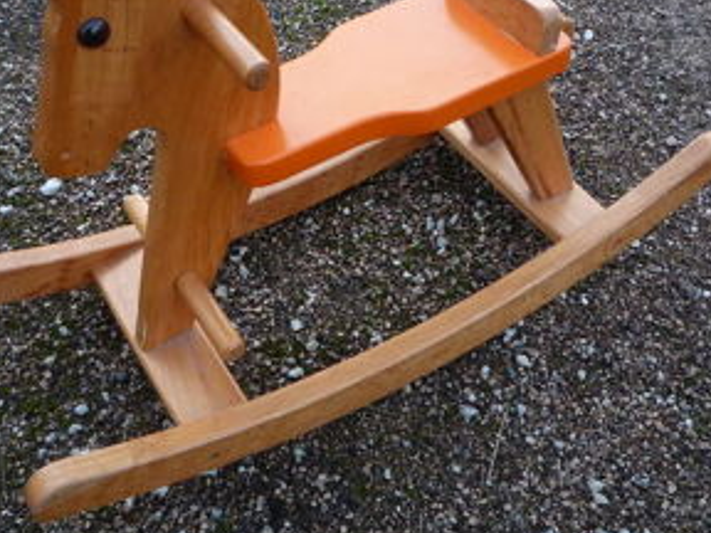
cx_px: 326
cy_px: 160
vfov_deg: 28.8
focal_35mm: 50
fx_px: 1027
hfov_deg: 38.2
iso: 320
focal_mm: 5.2
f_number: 3.3
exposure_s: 1/30
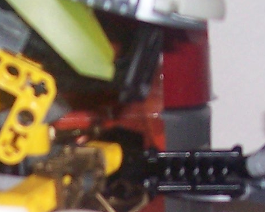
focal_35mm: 184
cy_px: 308
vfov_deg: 8.2
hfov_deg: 10.4
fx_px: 1442
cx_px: 2
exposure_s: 1/60
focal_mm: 5.6
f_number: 2.7
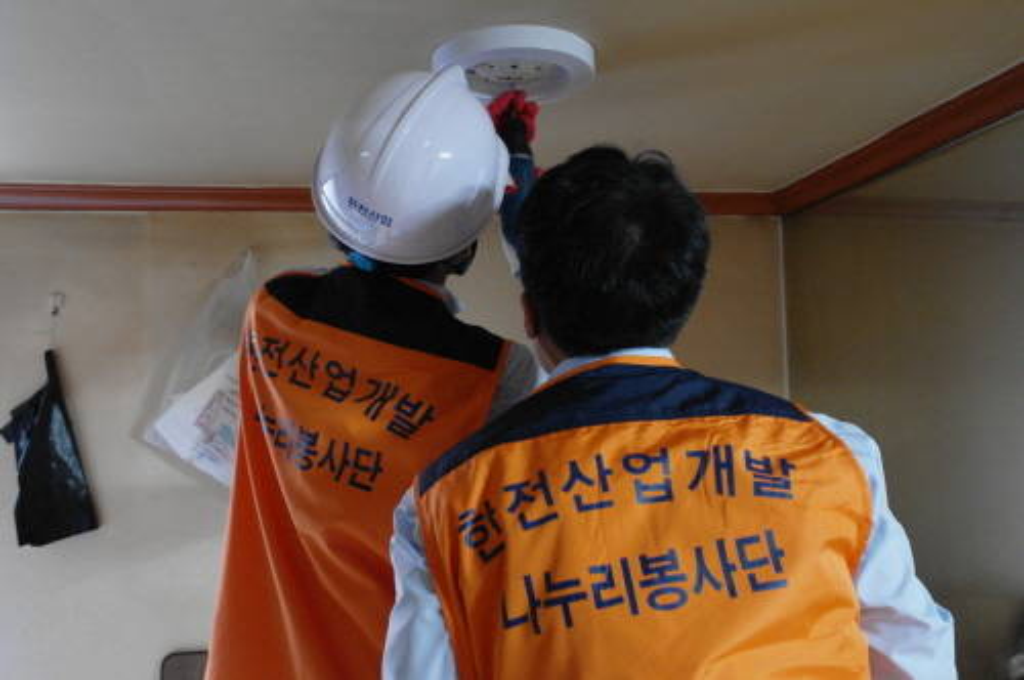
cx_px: 512
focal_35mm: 30
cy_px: 340
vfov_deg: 43.5
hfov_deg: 62.0
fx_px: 852
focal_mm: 20
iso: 1600
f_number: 5.6
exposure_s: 1/10
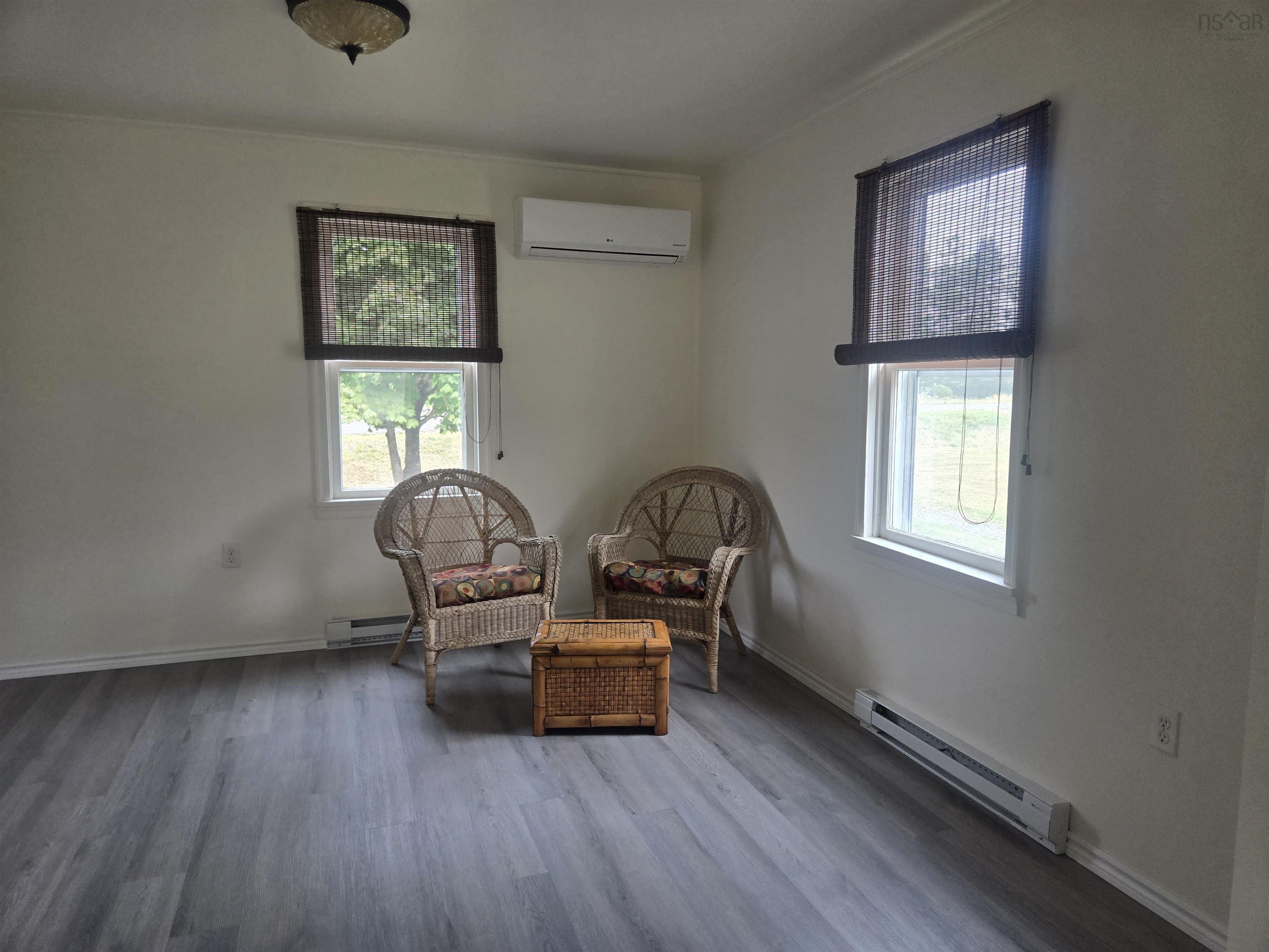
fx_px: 843
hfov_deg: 73.9
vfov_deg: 58.9
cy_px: 476
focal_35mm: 23
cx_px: 634
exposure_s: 1/180
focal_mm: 5.4
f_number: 1.8
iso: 80
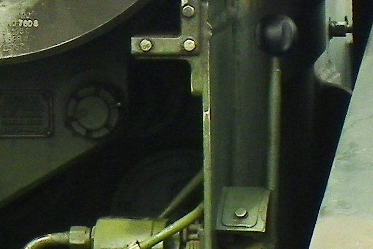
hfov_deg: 4.8
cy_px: -127
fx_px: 4394
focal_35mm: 424
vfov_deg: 3.2
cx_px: -106
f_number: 5
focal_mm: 13.4
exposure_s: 1/160
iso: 64
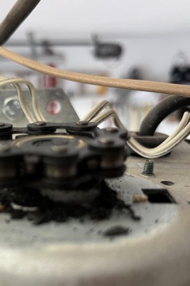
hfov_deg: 29.5
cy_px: 160
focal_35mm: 43
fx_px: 341
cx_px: 10
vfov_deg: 45.4
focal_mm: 5.1
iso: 200
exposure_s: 1/60
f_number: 1.6
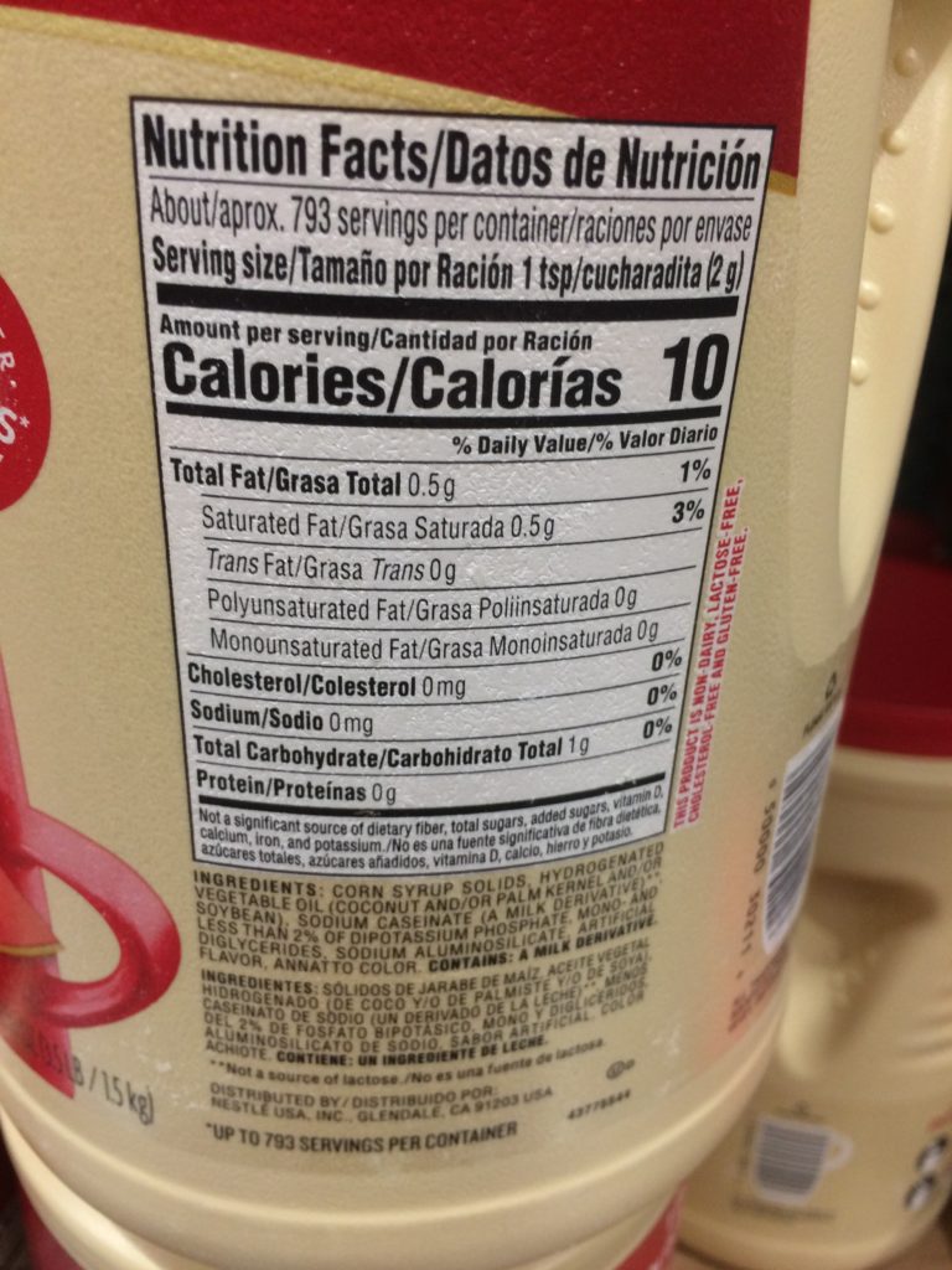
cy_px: 635
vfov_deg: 61.7
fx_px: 1063
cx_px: 476
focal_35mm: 29
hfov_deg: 48.2
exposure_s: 1/33
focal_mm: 4.15
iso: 125
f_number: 2.2
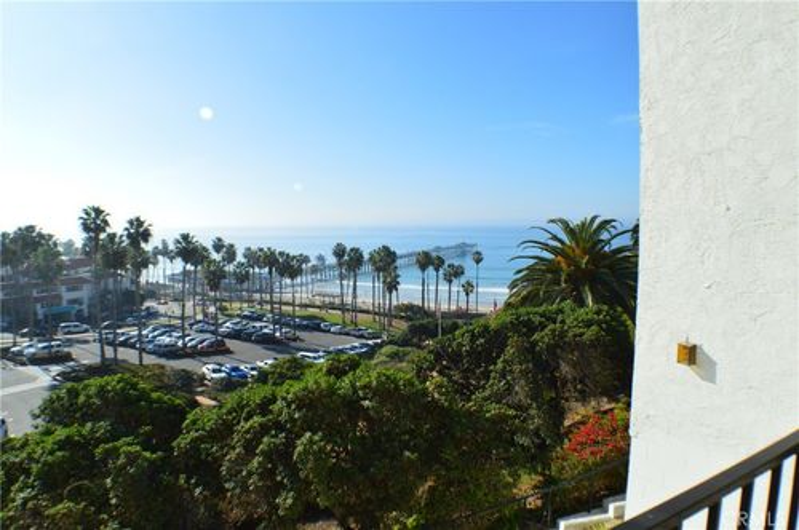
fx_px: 598
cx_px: 400
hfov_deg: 67.4
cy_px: 265
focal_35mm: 27
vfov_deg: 47.8
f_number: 11
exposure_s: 1/500
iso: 360
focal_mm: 18
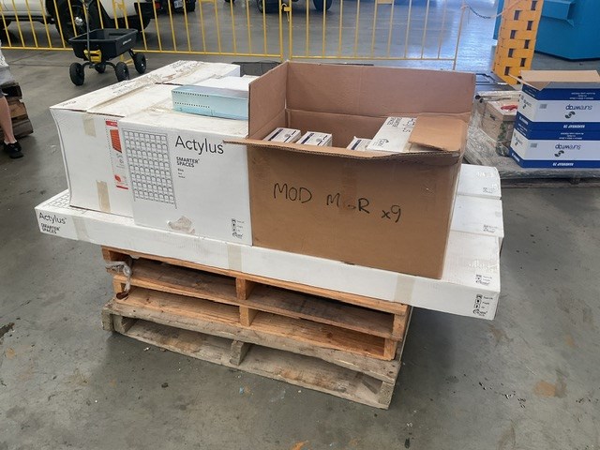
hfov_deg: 61.7
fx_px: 503
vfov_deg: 48.2
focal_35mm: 29
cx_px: 300
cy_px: 225
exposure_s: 1/100
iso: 50
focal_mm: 3
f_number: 1.8
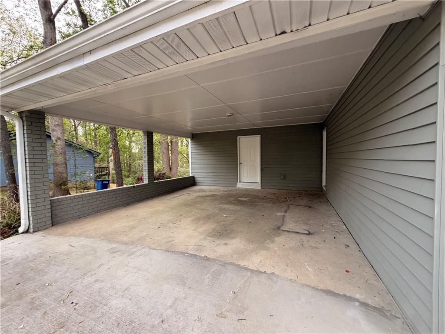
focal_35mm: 14
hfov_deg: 102.1
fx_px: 180
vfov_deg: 85.7
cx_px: 222
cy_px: 167
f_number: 2.2
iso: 320
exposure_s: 1/121
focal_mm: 2.22
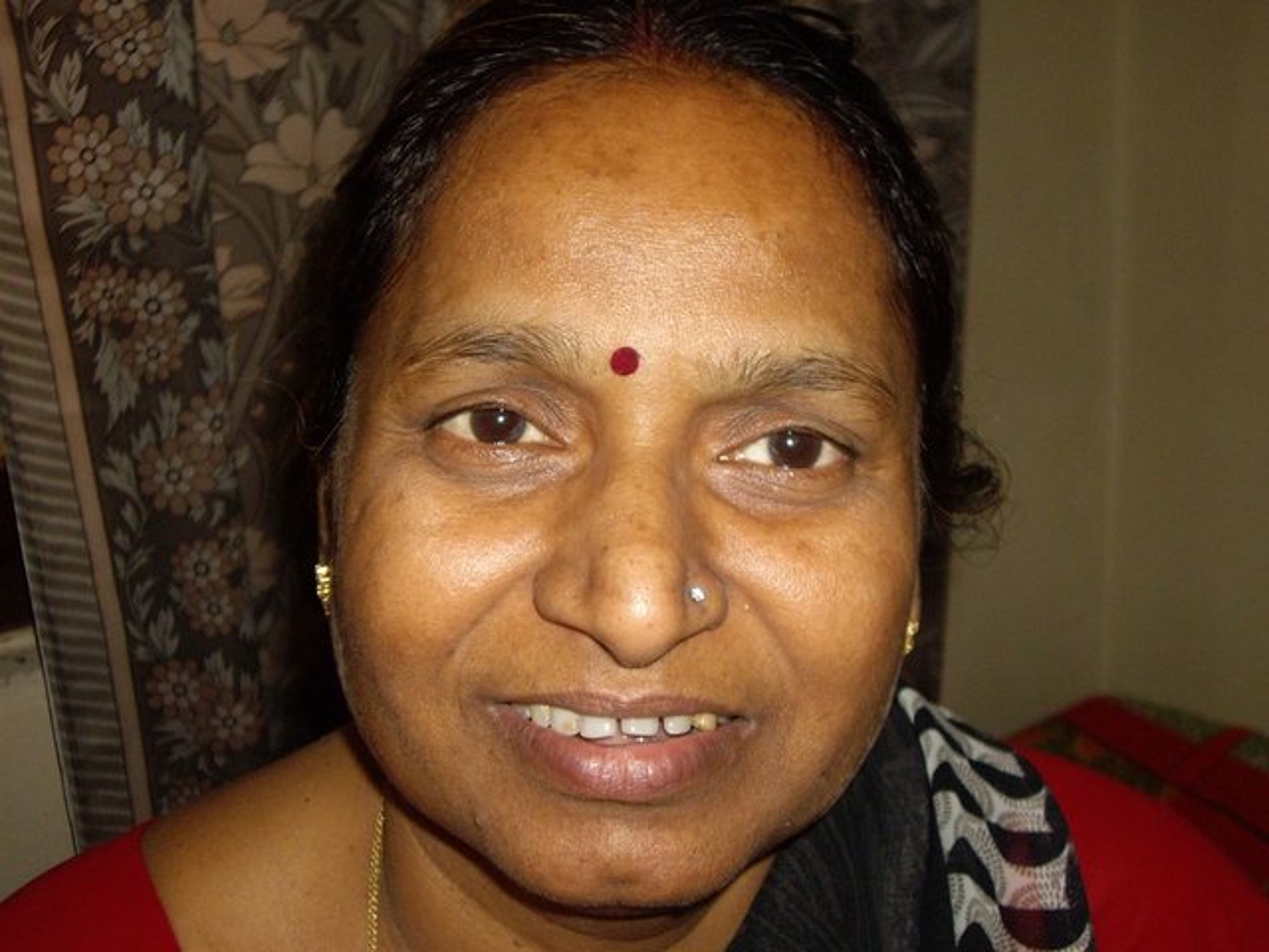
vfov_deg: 26.6
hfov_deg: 34.9
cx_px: 634
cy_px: 476
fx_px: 2016
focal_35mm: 55
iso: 200
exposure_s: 1/60
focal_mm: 9
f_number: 3.3
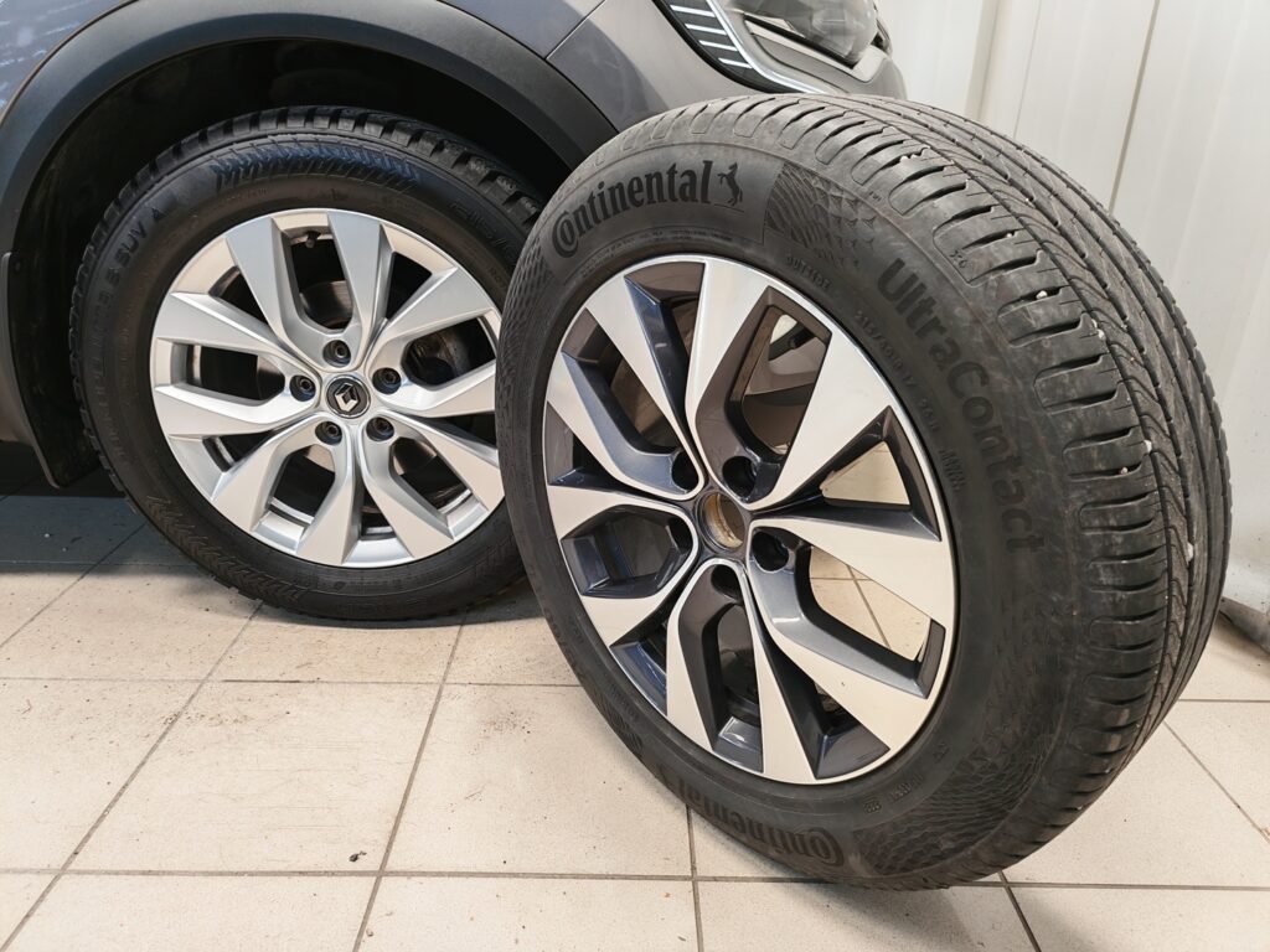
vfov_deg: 58.9
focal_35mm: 23
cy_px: 476
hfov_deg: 73.9
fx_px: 844
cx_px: 635
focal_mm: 5.4
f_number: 1.6
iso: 125
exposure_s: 1/50
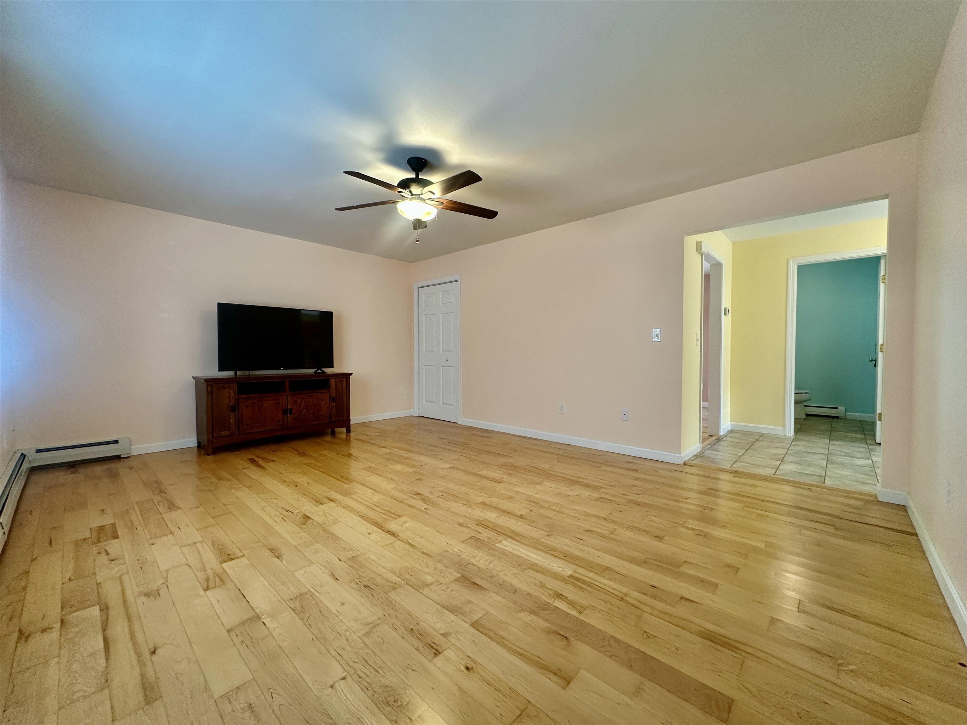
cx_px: 484
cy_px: 362
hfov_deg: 102.1
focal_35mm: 14
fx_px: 391
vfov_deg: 85.7
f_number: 2.2
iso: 160
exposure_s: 1/60
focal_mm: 2.22
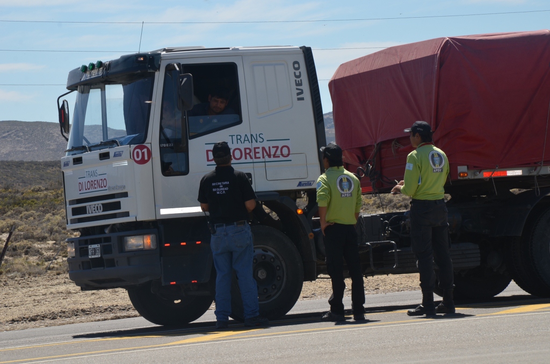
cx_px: 275
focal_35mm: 158
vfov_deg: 8.7
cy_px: 182
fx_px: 2401
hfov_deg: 13.1
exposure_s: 1/250
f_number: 13
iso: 200
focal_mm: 105
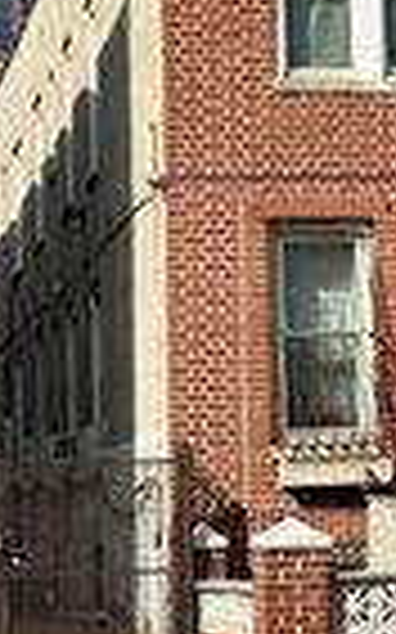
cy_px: 124
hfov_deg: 14.2
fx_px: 1556
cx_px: 446
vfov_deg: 22.7
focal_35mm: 90
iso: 80
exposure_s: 1/3802
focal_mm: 6.76
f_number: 1.78
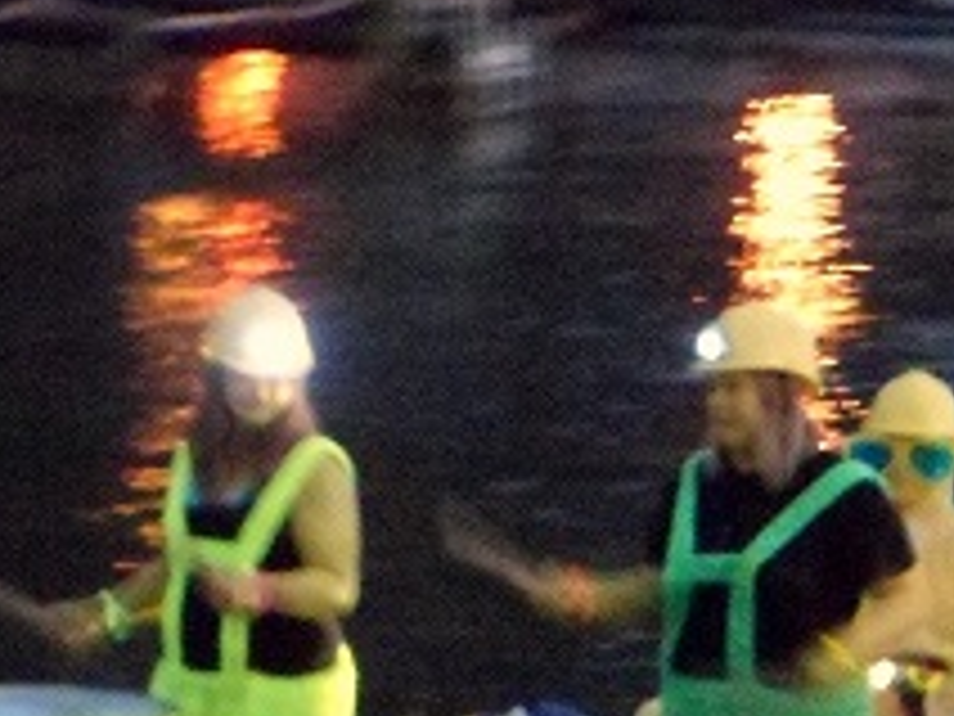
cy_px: 734
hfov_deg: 2.4
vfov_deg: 1.8
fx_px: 22737
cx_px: 986
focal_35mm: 825
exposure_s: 1/6
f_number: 5.9
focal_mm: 46.8
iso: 1600
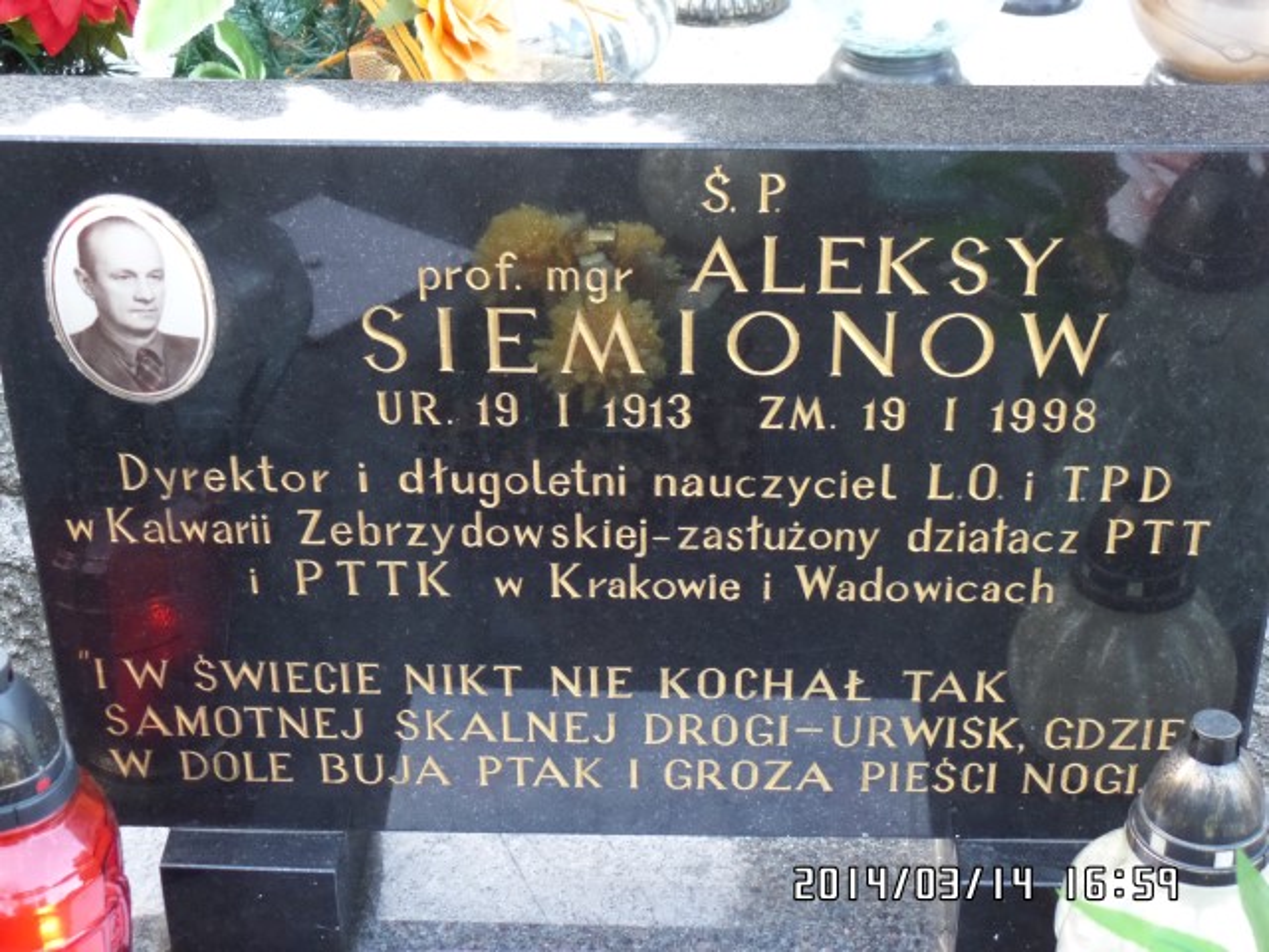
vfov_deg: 22.9
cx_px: 634
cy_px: 476
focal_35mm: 64
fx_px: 2346
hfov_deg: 30.3
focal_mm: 11.4
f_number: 3.6
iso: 640
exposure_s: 1/45
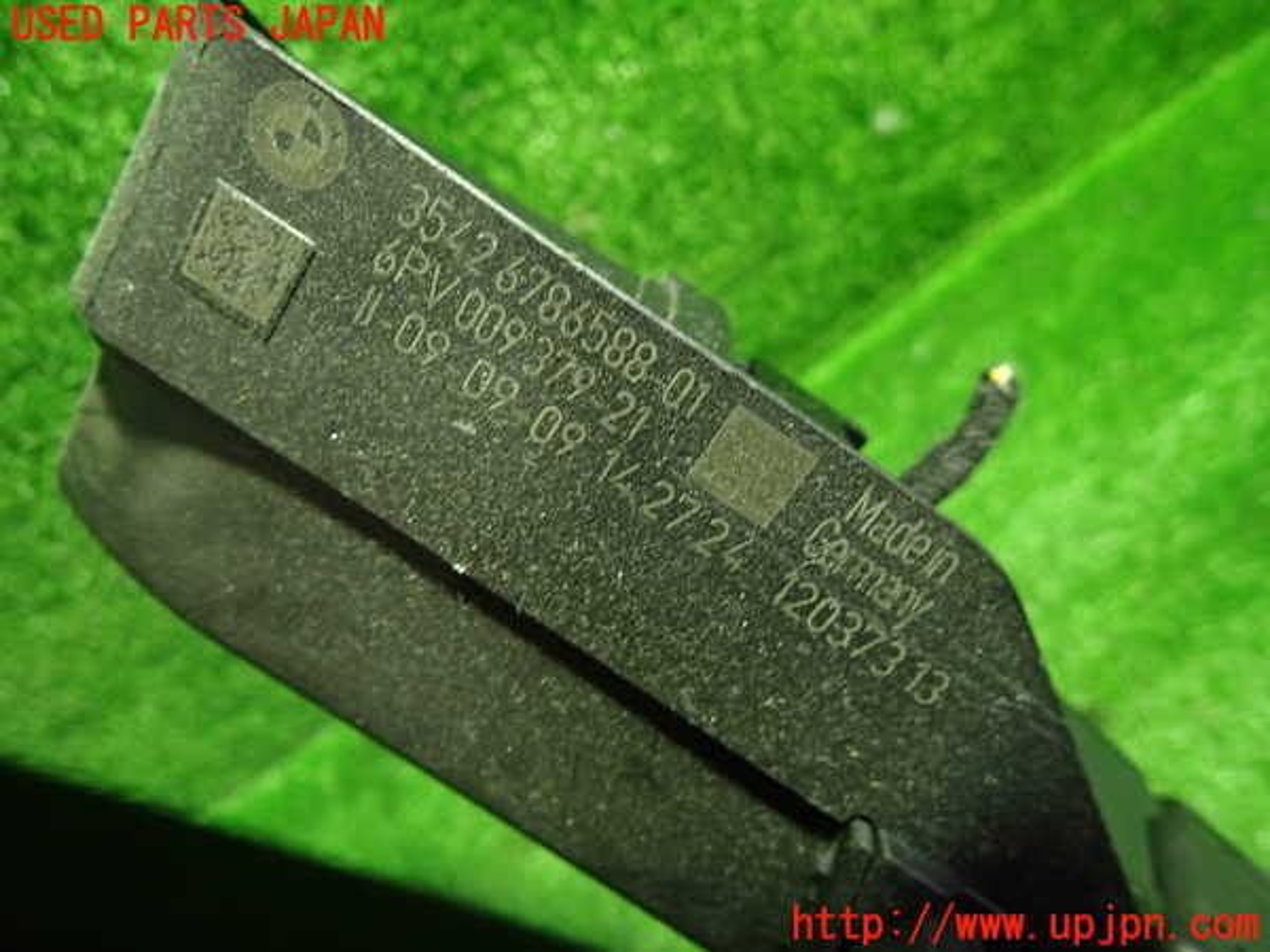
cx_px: 635
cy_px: 476
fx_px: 917
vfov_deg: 54.9
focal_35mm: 25
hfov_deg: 69.4
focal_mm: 4.5
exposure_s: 1/30
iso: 400
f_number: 2
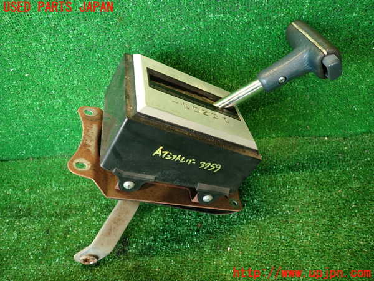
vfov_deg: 54.9
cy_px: 140
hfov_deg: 69.4
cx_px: 187
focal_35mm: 25
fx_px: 270
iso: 200
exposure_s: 1/30
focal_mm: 4.5
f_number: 2
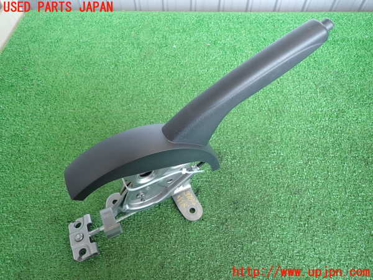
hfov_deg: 69.4
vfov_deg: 54.9
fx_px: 269
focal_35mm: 25
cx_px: 186
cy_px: 140
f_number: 2
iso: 160
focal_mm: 4.5
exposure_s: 1/60
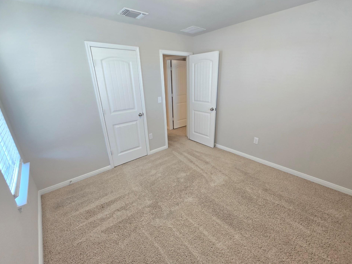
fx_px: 142
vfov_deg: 85.7
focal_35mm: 14
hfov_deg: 102.1
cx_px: 179
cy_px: 134
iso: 320
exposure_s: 1/60
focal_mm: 2.2
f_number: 2.2
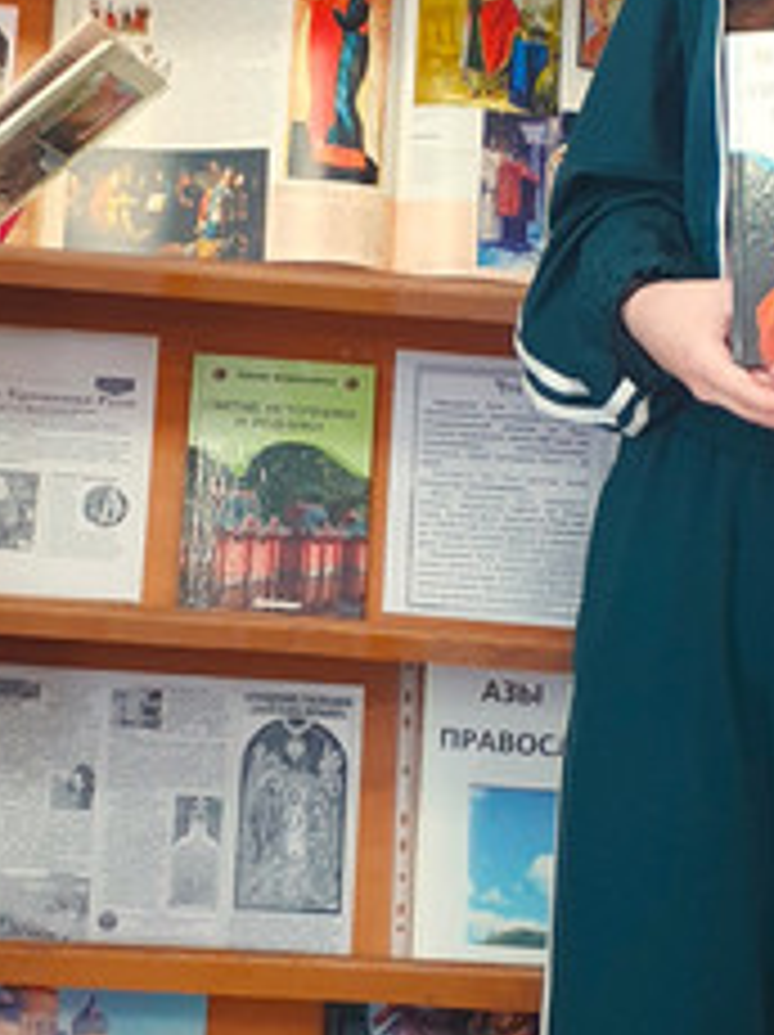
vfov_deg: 20.9
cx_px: 378
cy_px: 504
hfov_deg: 15.7
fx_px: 2808
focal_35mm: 94
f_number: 1.9
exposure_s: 1/50
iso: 50
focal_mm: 3.6
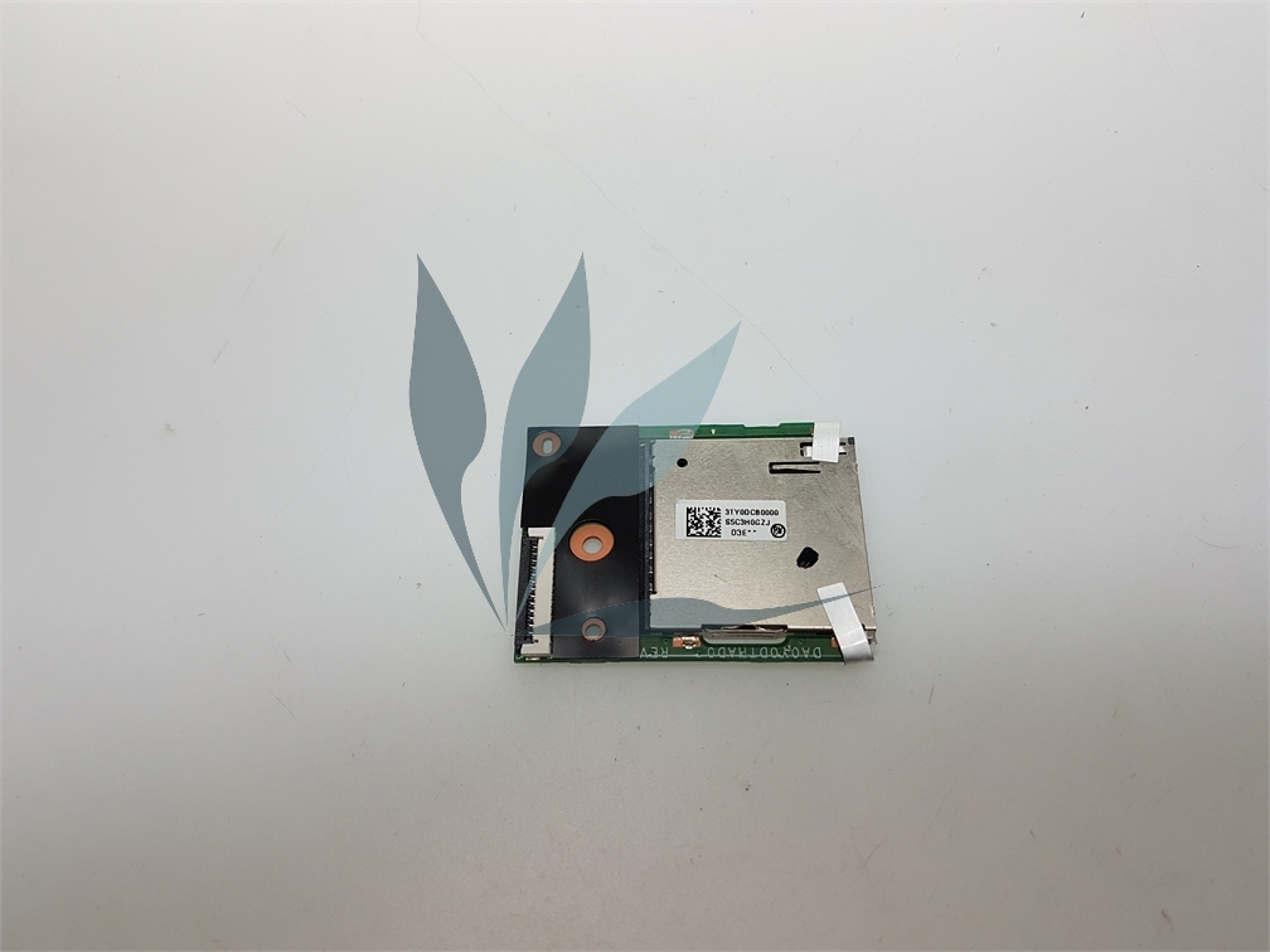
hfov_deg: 67.3
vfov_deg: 53.1
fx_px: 954
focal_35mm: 26
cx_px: 635
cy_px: 476
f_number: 1.7
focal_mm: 4.2
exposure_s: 1/100
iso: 40
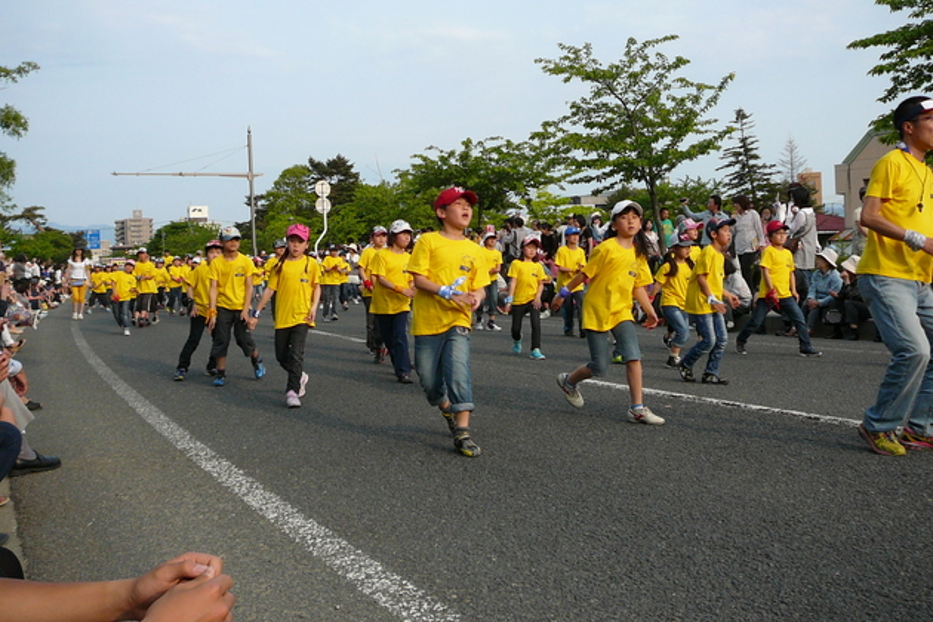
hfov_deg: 51.9
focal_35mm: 37
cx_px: 466
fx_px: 959
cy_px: 280
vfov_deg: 35.9
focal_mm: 5.2
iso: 100
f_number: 2.8
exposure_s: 1/800
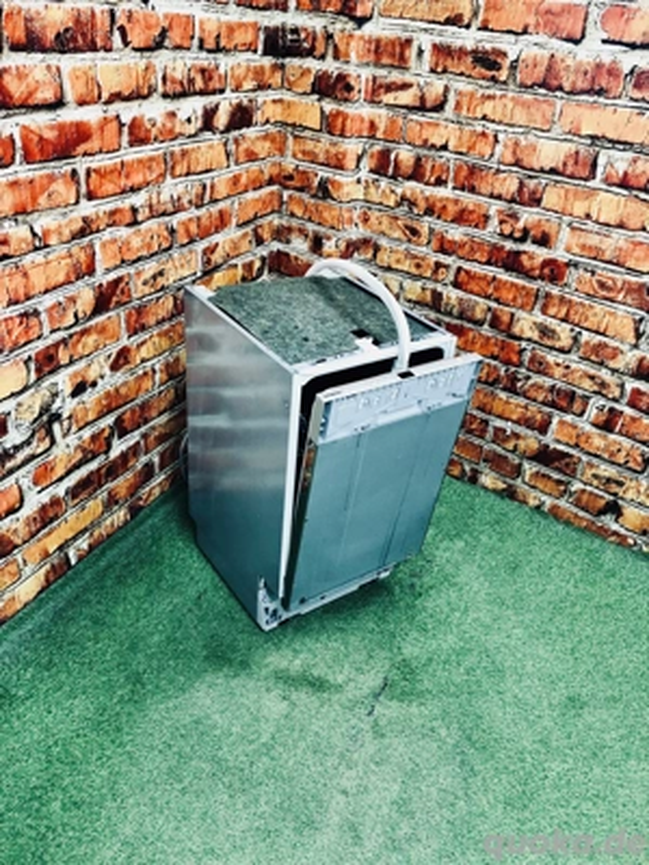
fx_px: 700
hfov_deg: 49.7
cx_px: 324
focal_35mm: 28
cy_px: 432
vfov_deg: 63.4
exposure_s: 1/15
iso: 64
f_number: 1.8
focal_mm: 3.99
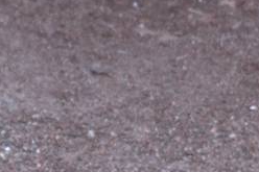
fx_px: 4867
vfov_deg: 2.0
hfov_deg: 3.0
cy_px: 275
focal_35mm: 677
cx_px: -553
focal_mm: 70
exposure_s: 1/250
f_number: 4
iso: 640
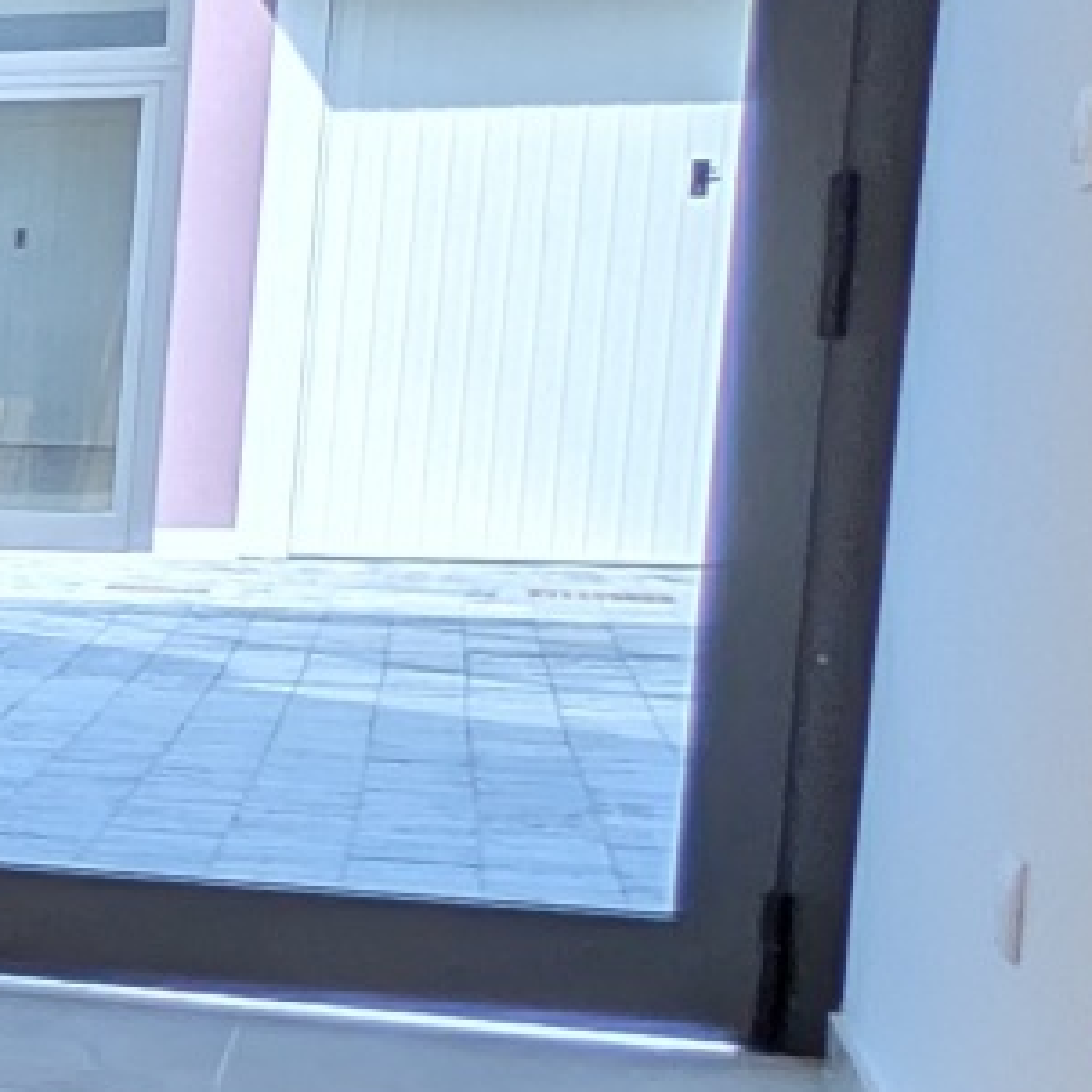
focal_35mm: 90
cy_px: 691
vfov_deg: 19.3
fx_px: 3212
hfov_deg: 10.3
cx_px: -2499
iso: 49
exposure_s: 1/393
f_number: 1.7
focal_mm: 2.02
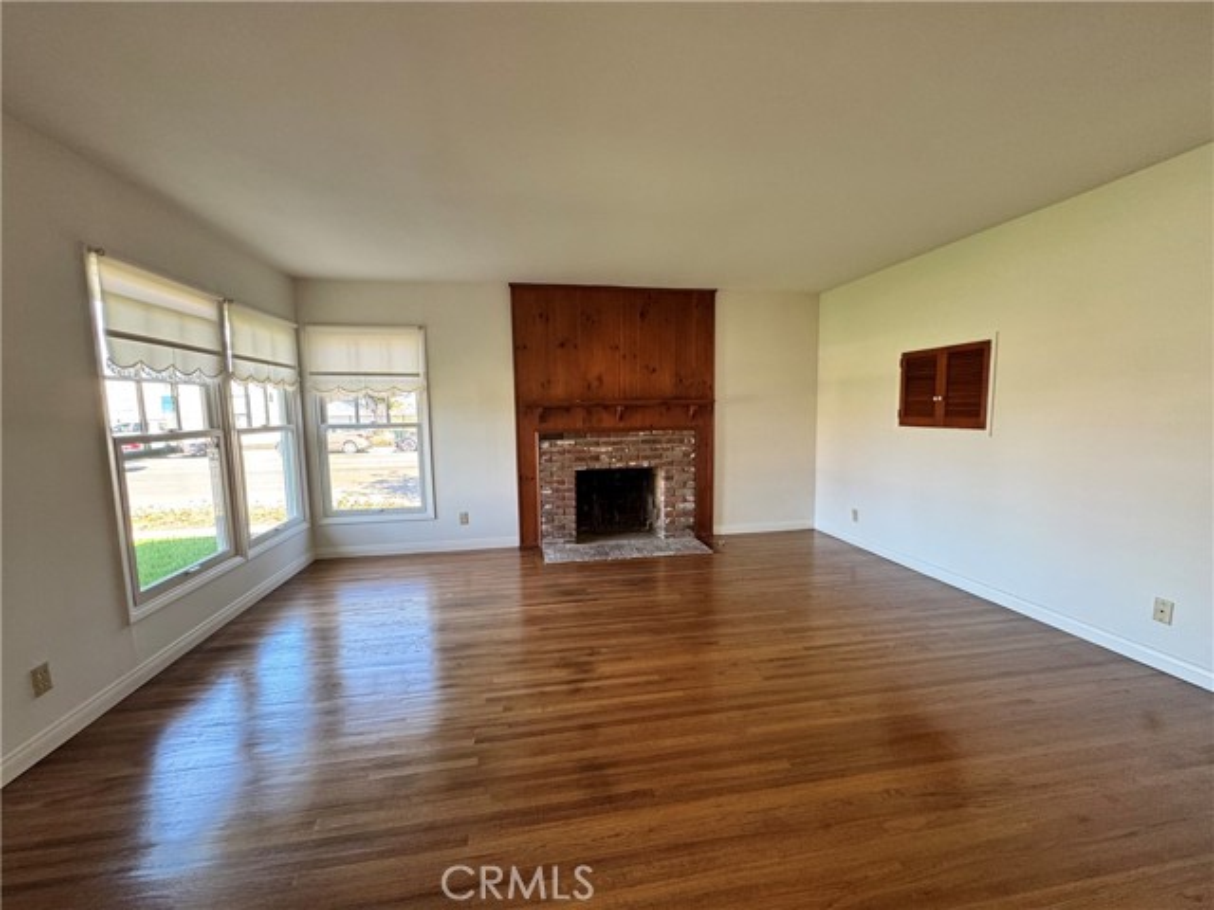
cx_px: 607
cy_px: 455
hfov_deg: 102.1
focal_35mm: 14
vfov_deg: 85.7
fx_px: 491
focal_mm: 2.22
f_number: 2.2
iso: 200
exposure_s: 1/99
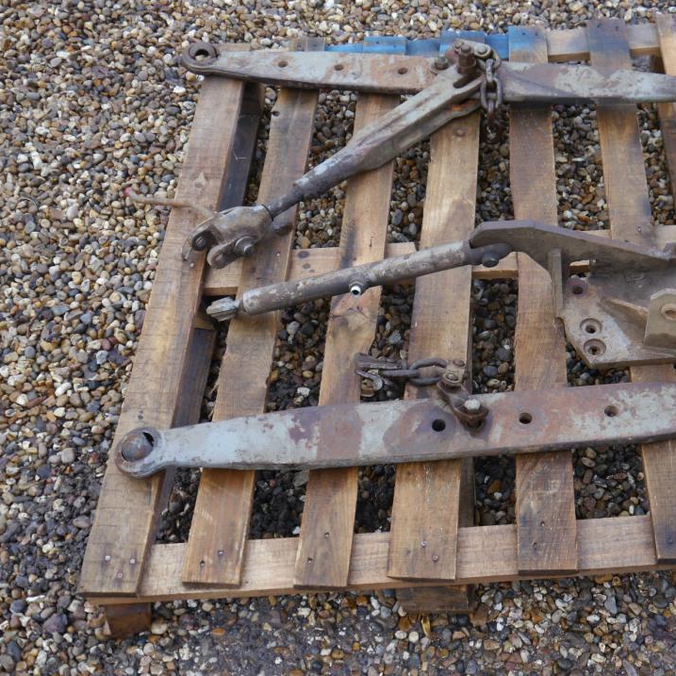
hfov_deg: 35.0
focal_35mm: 48
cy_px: 345
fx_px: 1061
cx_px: 453
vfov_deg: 35.4
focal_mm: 19
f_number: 4.2
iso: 160
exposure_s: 1/100
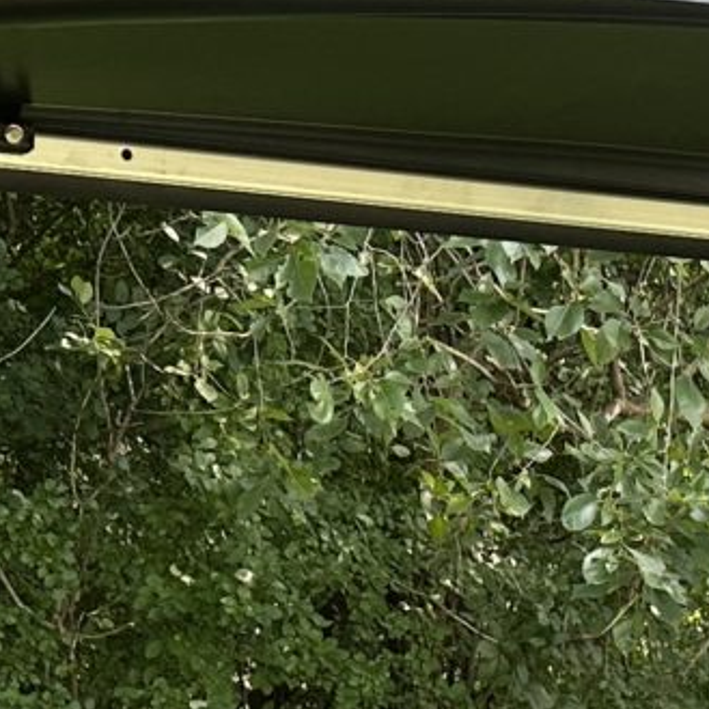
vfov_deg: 12.0
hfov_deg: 13.1
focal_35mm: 132
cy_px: 1330
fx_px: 3059
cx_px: 666
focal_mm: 6.86
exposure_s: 1/398
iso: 80
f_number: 1.78
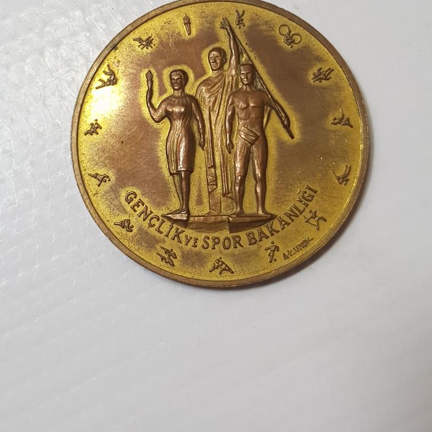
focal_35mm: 32
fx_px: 452
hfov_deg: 51.1
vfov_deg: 50.3
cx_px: 223
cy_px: 148
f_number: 1.7
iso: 50
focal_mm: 4.3
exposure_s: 1/100
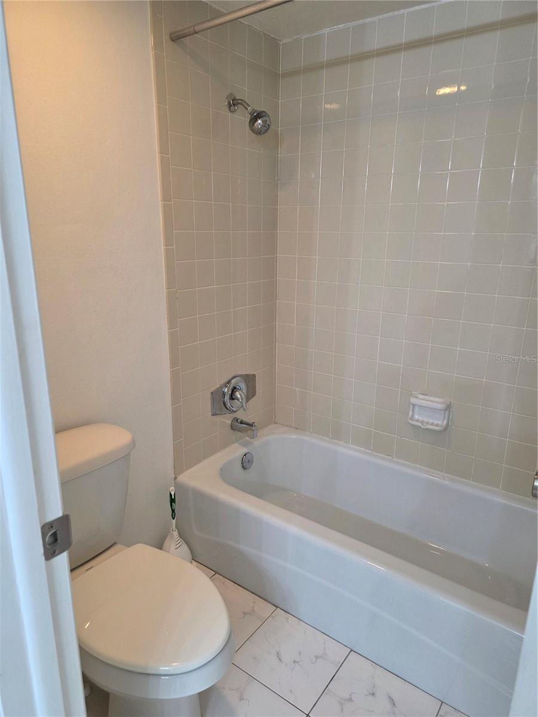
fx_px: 477
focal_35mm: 23
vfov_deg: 73.9
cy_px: 358
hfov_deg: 58.9
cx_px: 269
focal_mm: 6.3
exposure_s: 1/120
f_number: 1.7
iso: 250
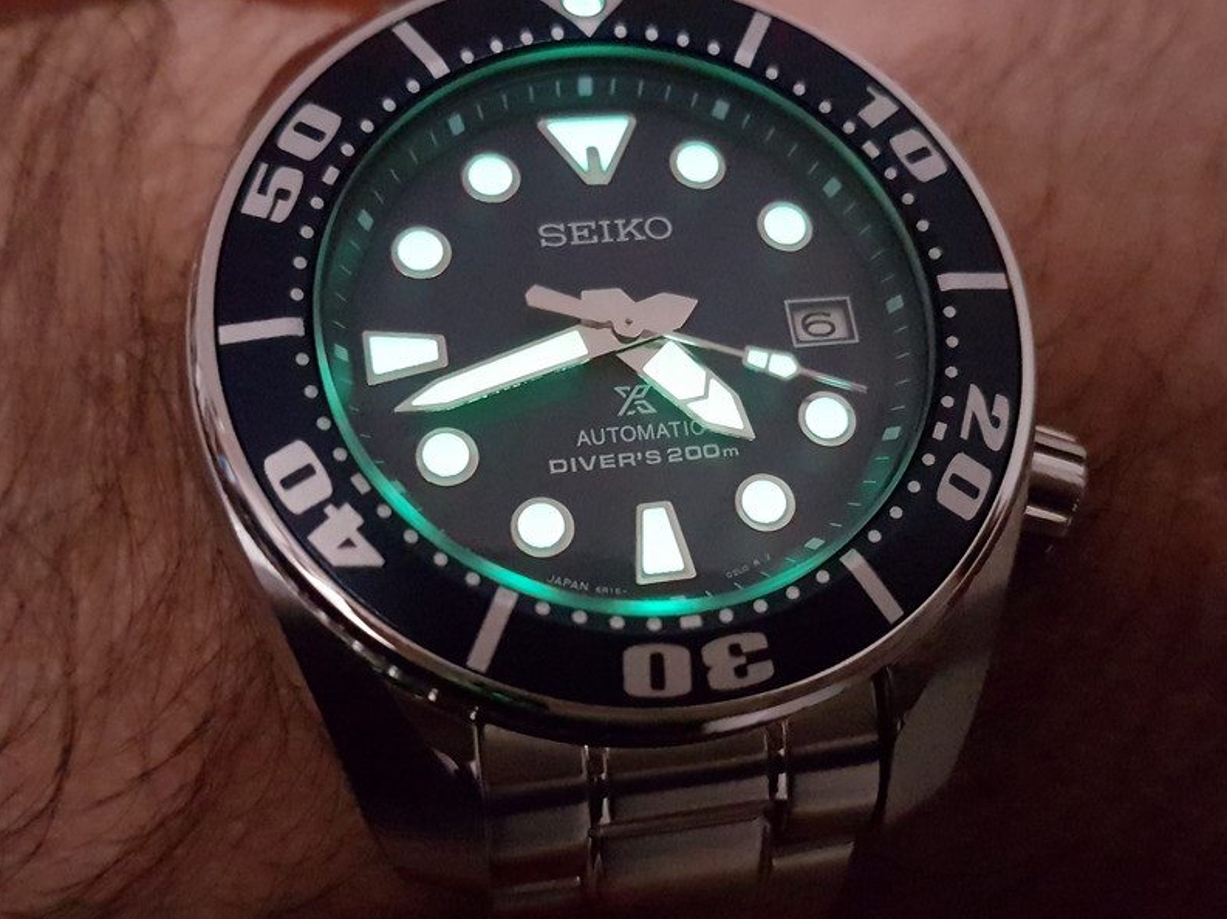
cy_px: 480
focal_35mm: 35
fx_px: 1240
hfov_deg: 52.6
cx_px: 668
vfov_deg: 40.7
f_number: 1.7
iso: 1000
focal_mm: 4.2
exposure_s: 1/10
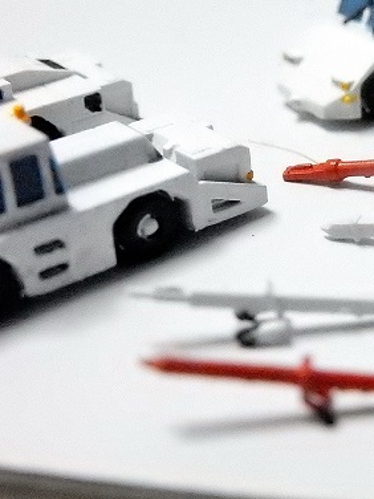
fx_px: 1152
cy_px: 180
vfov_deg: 24.3
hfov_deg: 17.7
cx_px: 434
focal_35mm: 80
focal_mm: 7.6
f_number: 4.2
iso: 3200
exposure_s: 1/160
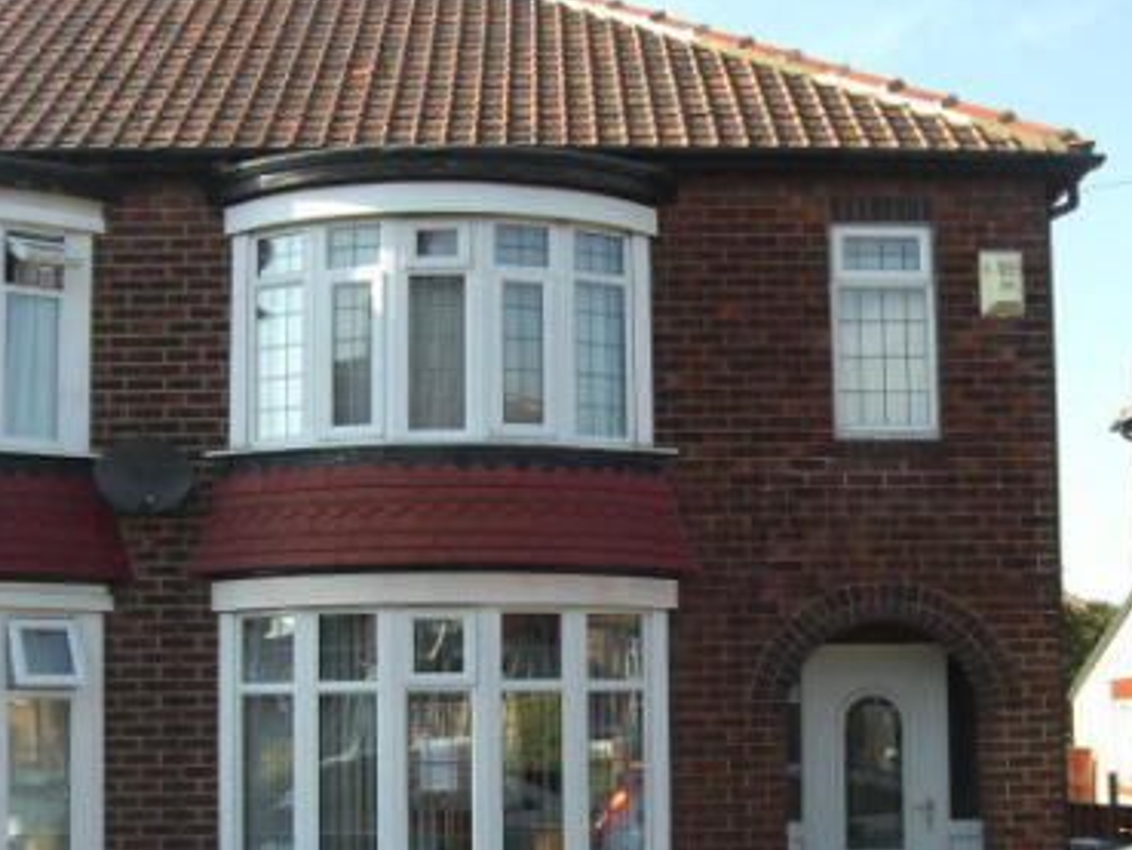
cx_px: 615
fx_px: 1963
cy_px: 597
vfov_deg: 24.3
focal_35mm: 60
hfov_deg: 32.2
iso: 80
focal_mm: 7.9
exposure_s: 1/320
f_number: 4
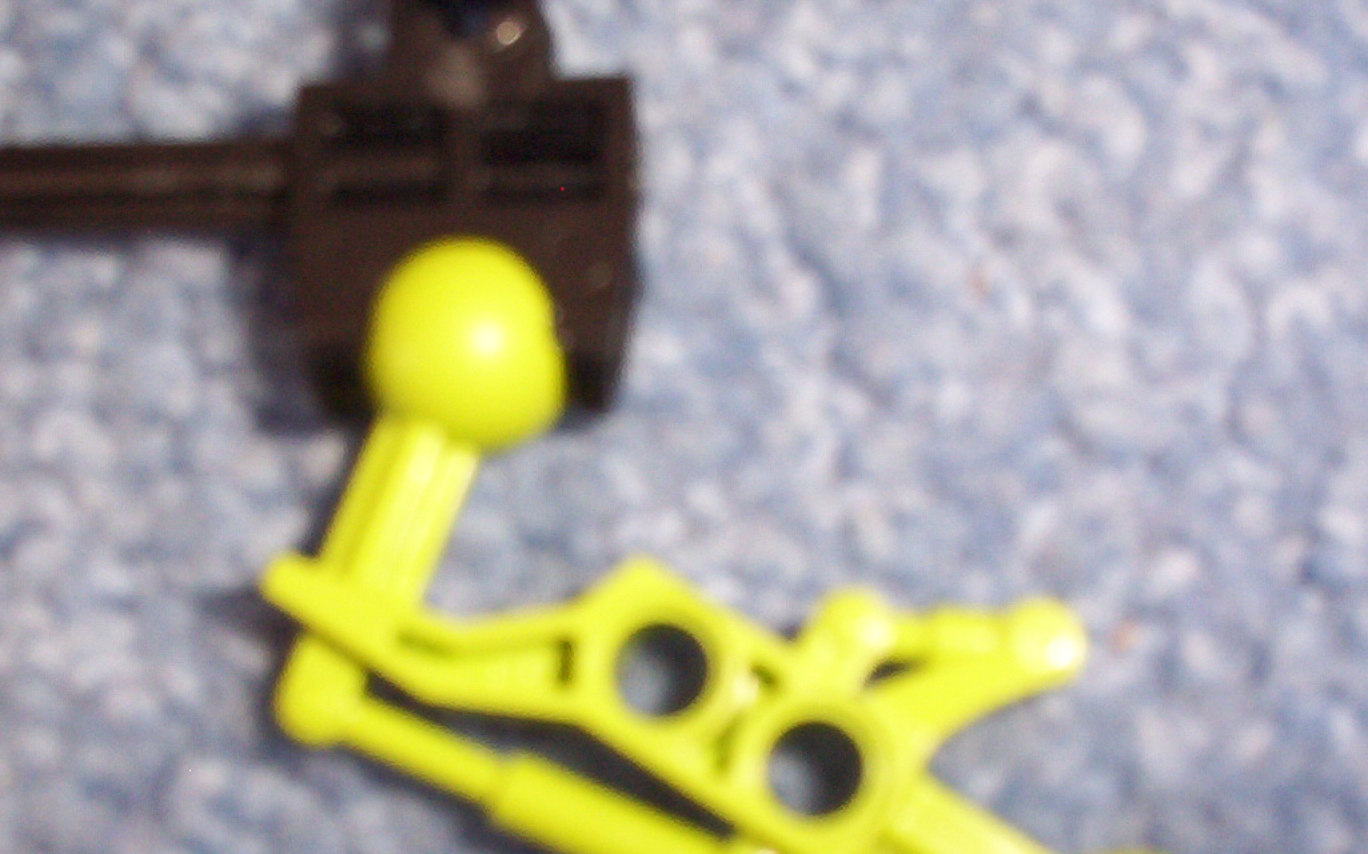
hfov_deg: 31.0
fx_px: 2460
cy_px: 515
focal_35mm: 66
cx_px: 598
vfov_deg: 19.7
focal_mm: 6
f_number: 4.5
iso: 140
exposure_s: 1/30
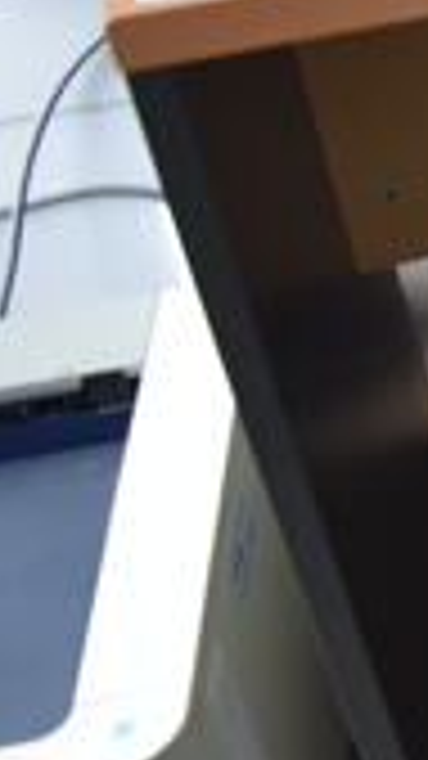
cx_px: 1365
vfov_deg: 20.8
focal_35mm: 102
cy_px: 184
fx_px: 2059
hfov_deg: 9.1
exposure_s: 1/250
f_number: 3.5
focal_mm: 18
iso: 560
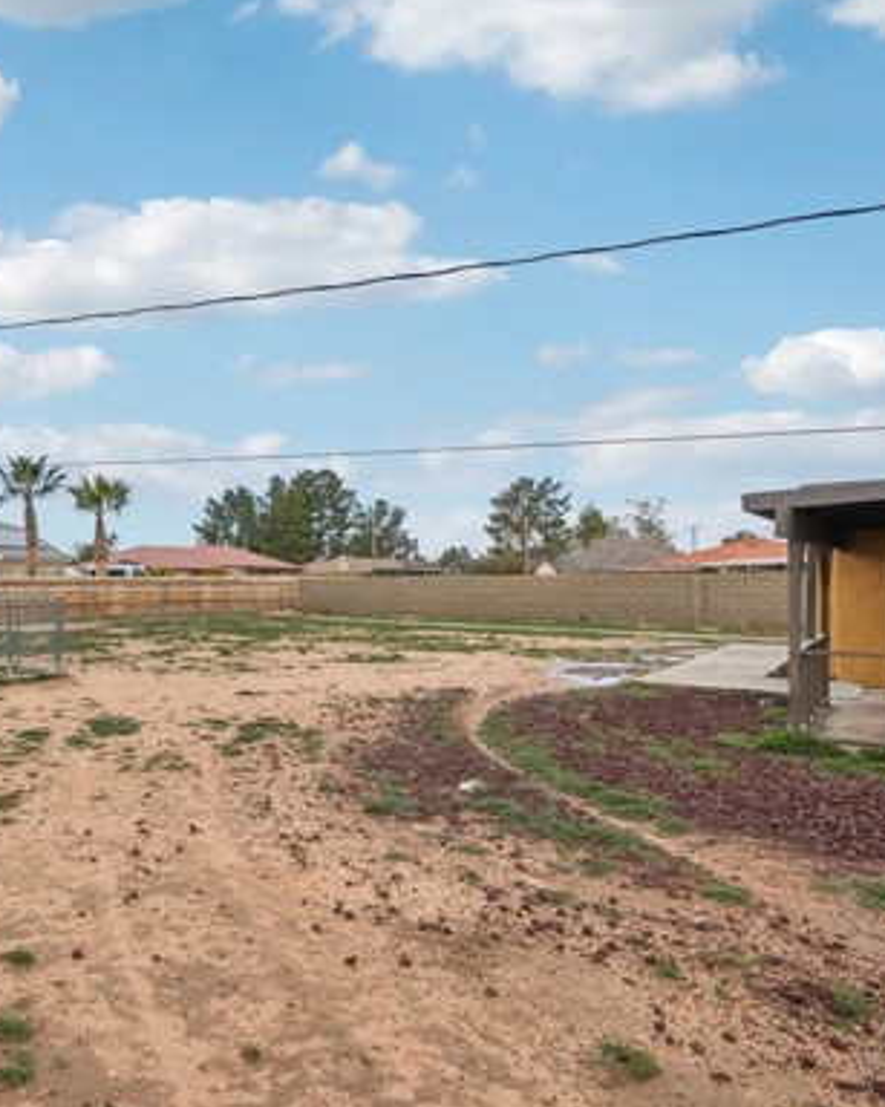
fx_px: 819
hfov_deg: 52.0
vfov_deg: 68.1
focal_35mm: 25
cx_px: 141
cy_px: 577
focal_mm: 16
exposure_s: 1/750
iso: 400
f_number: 8
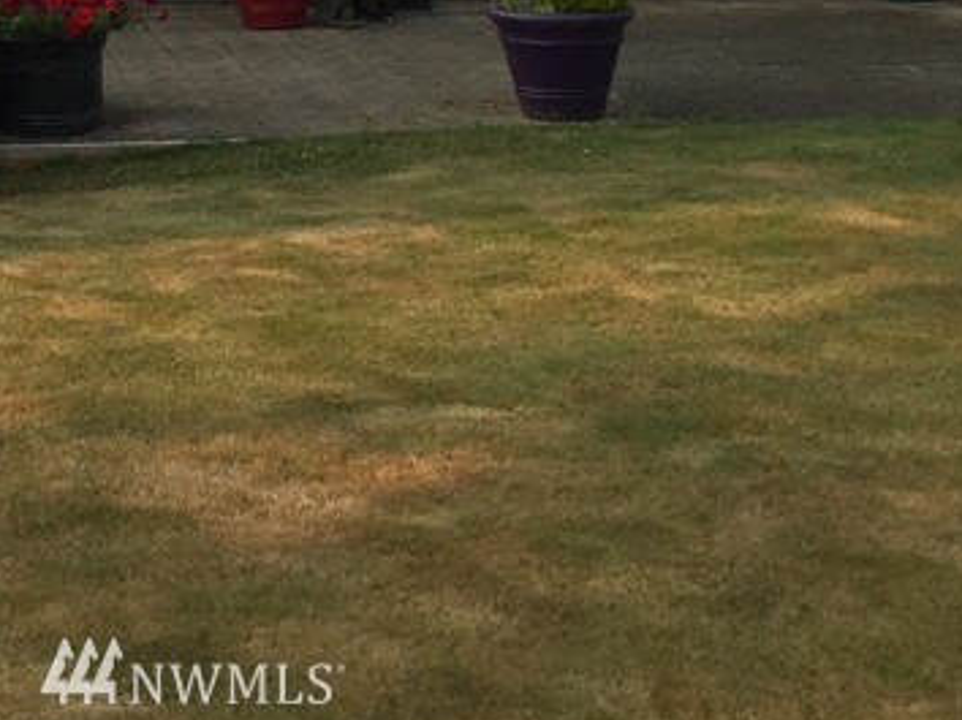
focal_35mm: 84
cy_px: -268
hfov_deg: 23.0
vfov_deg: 16.4
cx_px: 193
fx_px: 2333
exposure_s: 1/1041
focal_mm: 4.15
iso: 32
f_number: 2.2
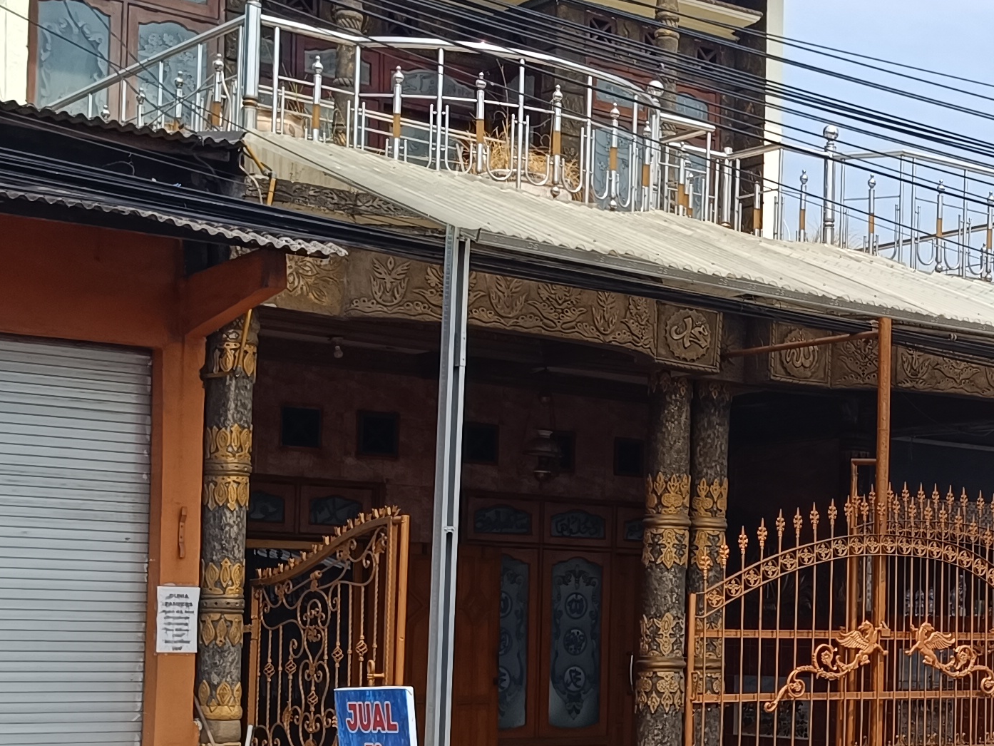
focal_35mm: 47
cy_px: 536
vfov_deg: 30.5
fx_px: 1350
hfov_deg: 37.0
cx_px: 948
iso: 52
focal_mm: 5.59
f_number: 1.88
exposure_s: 1/1012
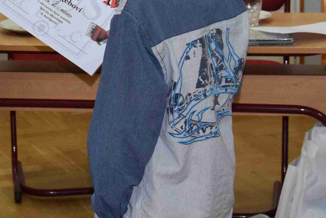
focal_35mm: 153
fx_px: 1390
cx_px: 22
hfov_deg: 13.2
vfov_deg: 8.9
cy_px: 3
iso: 1600
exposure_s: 1/60
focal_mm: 35
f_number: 5.6
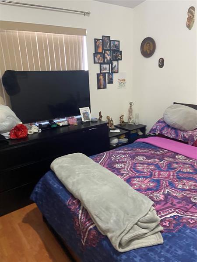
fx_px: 197
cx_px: 98
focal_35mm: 26
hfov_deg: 53.1
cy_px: 131
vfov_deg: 67.3
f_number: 1.8
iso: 500
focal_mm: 4.25
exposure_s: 1/40
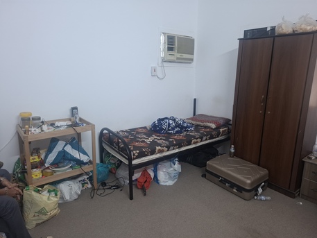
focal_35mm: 23
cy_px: 119
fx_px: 211
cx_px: 158
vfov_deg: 58.9
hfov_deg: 73.9
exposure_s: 1/100
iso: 50
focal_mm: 5.54
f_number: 1.8
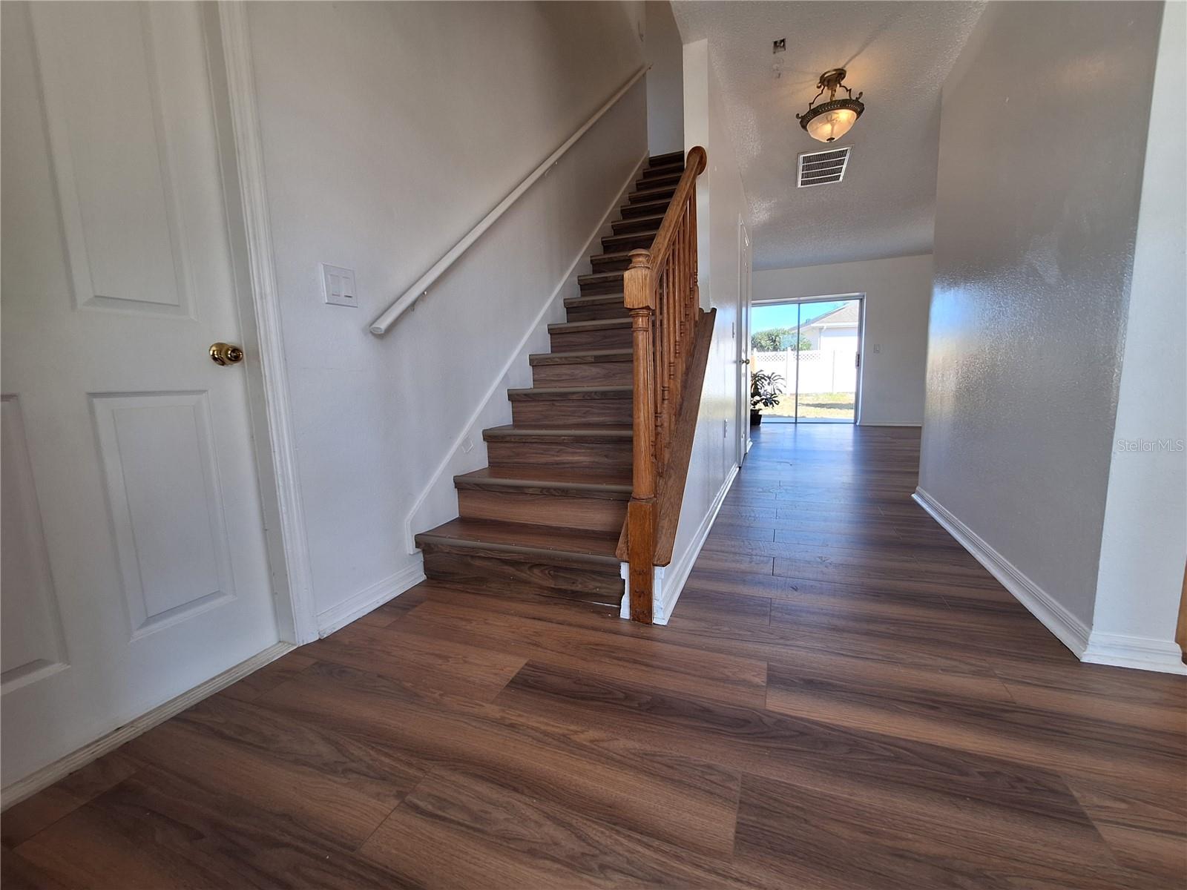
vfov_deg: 89.9
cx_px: 594
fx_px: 446
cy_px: 445
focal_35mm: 13
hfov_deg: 106.2
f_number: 2.2
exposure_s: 1/120
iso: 80
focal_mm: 1.74
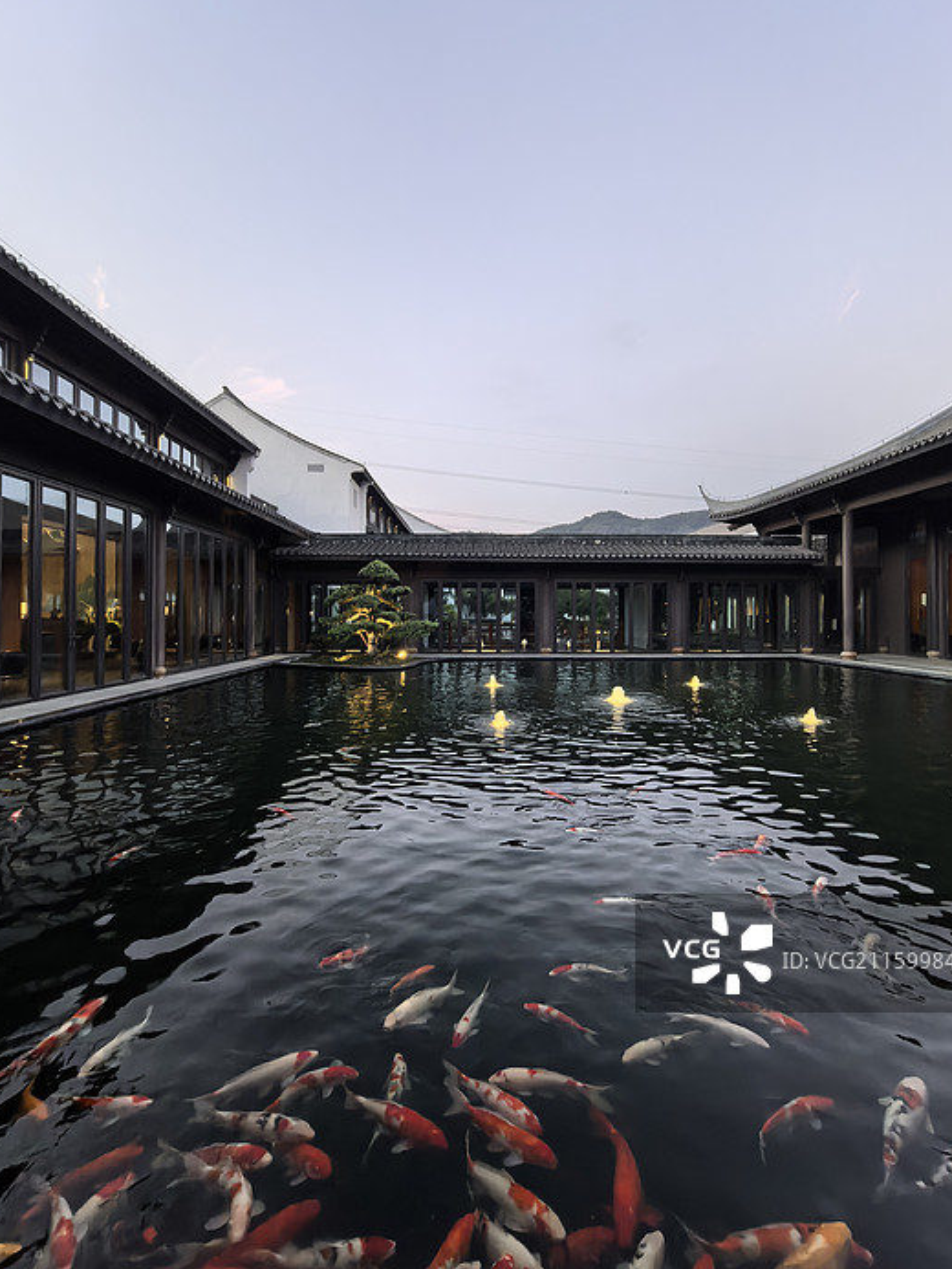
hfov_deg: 81.7
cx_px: 494
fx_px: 550
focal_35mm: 15
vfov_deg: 98.1
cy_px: 610
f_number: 2.2
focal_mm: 1.95
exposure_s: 1/33.3
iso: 250
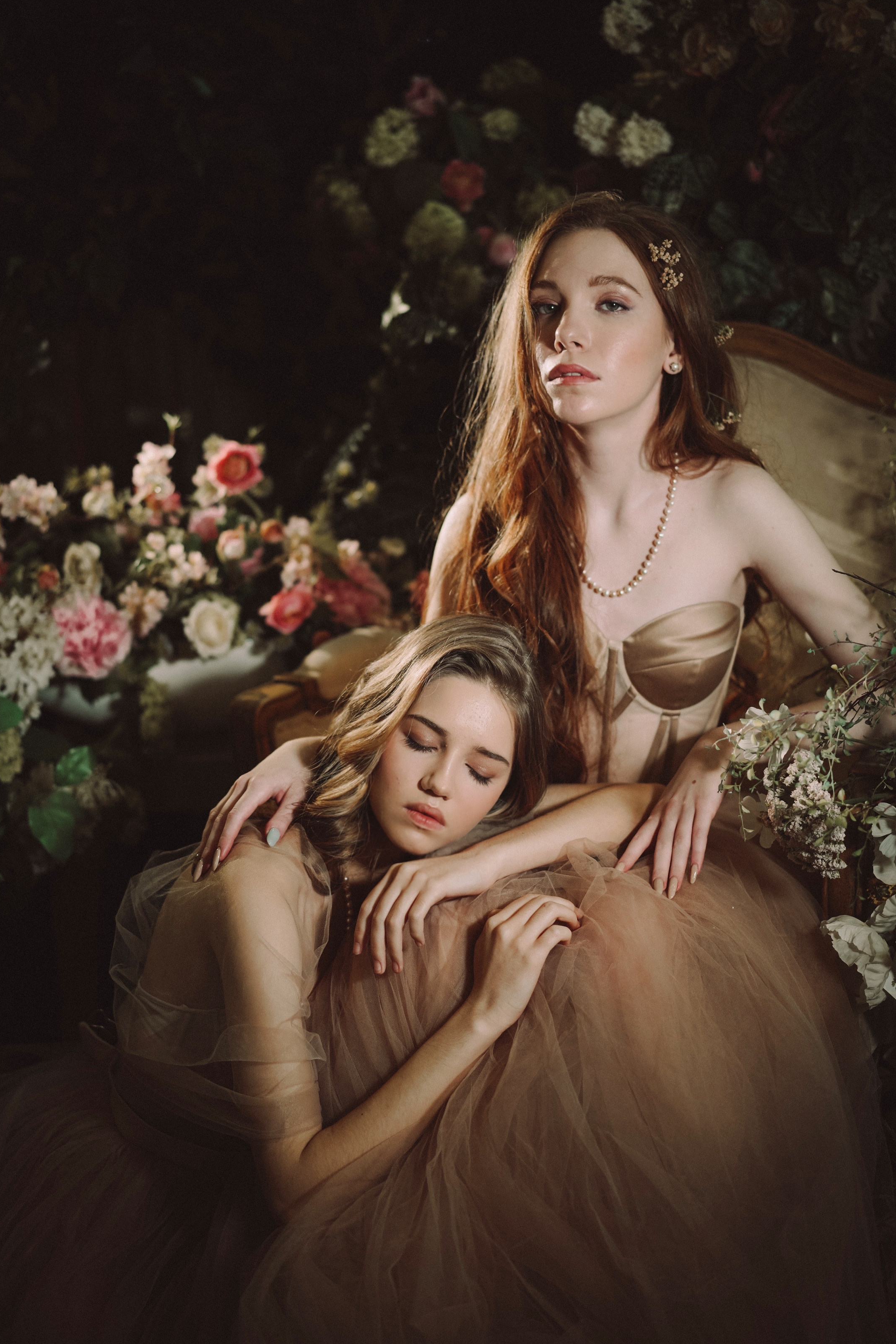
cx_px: 446
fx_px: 2091
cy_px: 674
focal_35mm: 56
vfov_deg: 35.6
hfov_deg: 24.2
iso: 400
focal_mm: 55
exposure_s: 1/320
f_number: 1.8
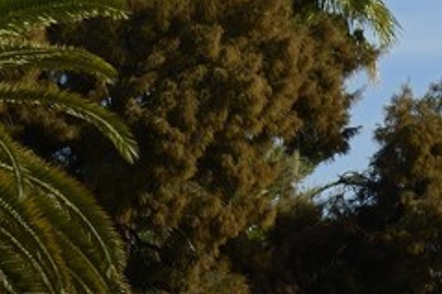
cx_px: 1313
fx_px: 5092
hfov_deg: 4.8
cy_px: 649
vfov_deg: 3.3
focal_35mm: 415
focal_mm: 62
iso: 200
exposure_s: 1/250
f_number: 11
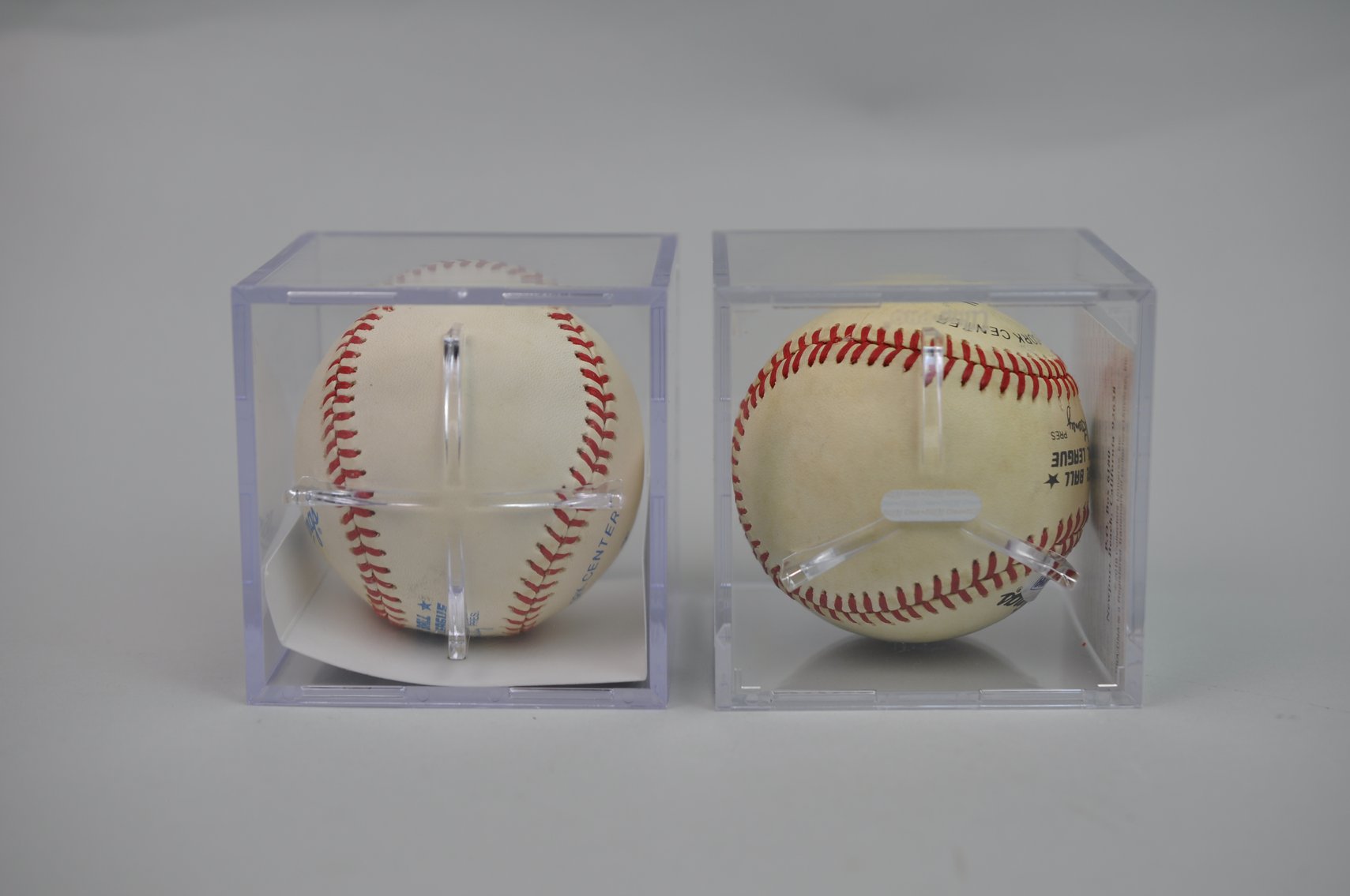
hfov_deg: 33.4
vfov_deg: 22.6
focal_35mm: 60
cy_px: 448
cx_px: 675
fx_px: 2247
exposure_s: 1/80
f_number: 4.5
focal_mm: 40
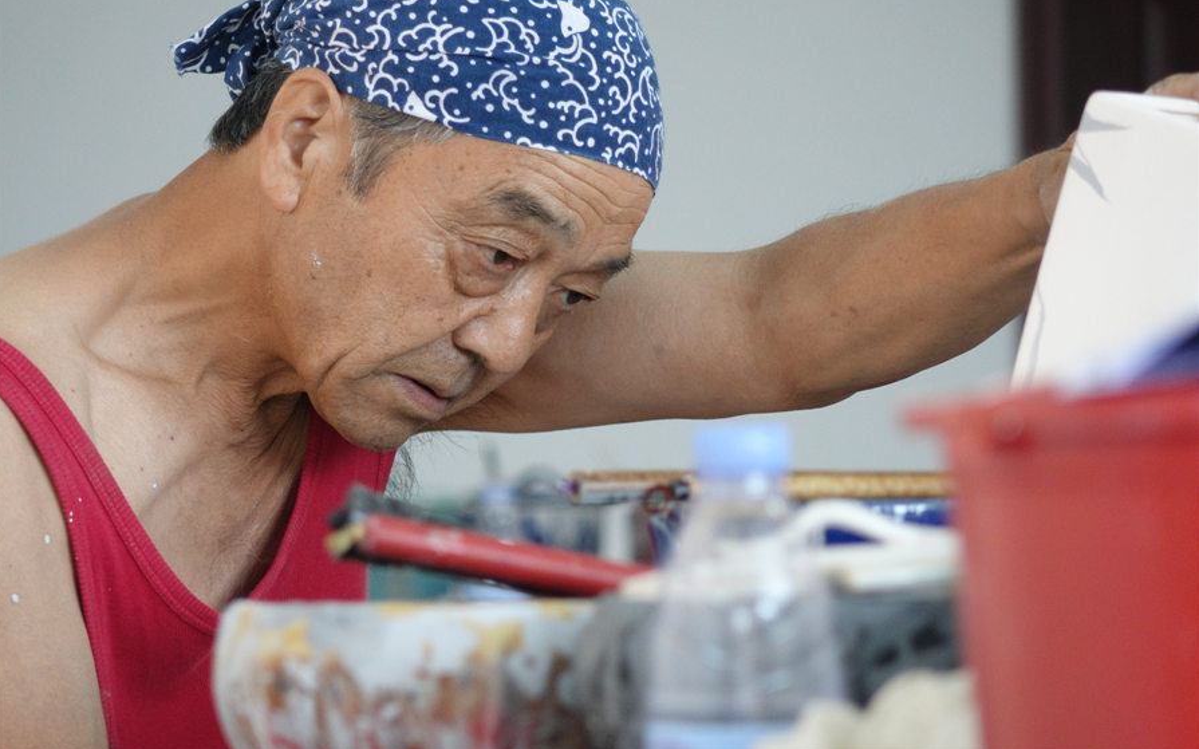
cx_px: 597
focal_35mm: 203
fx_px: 6632
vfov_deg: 6.5
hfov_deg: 10.3
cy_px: 352
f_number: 2.8
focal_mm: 72.72
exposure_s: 1/250
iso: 1250
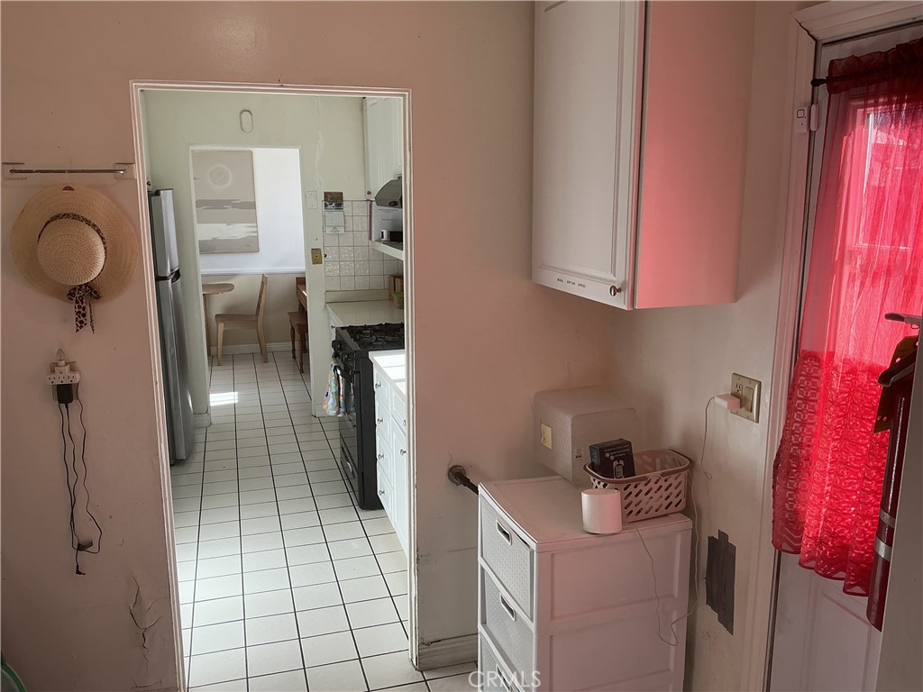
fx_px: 773
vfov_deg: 48.2
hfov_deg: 61.7
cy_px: 346
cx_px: 462
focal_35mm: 29
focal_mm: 3
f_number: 1.8
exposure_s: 1/161
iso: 20
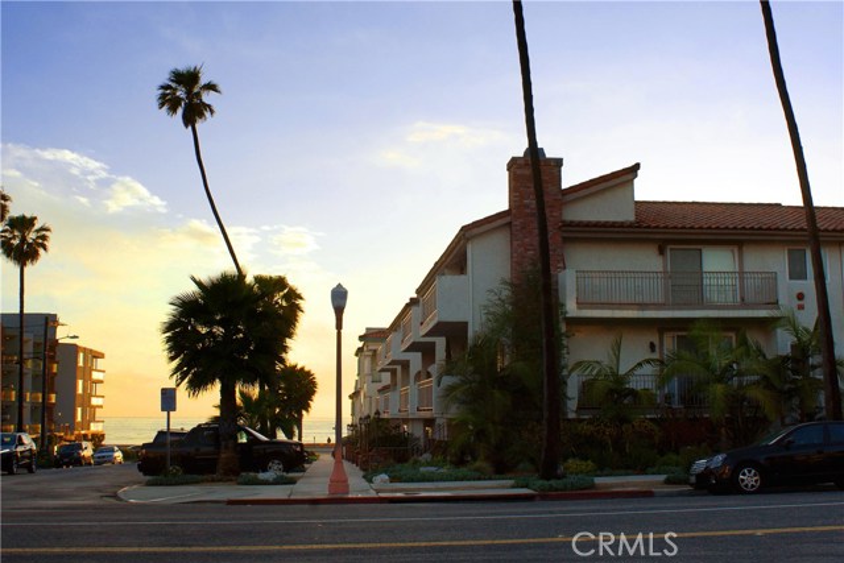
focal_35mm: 42
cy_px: 282
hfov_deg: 46.4
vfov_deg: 31.9
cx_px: 422
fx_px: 985
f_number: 11
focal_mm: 28
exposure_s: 1/100
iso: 200
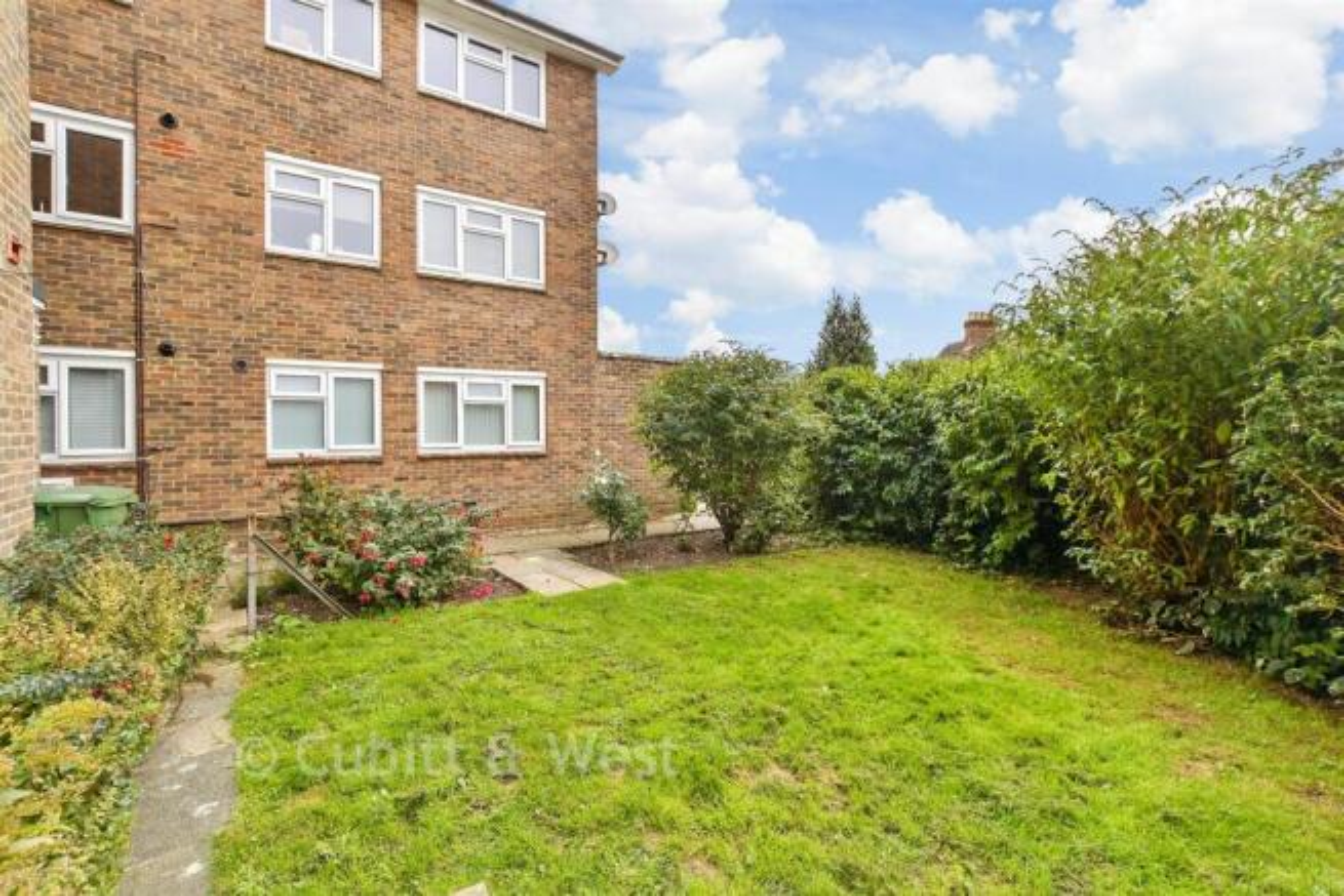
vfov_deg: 77.4
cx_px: 672
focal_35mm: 15
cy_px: 448
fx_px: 560
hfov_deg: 100.4
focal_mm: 10
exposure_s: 1/125
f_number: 8
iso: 160
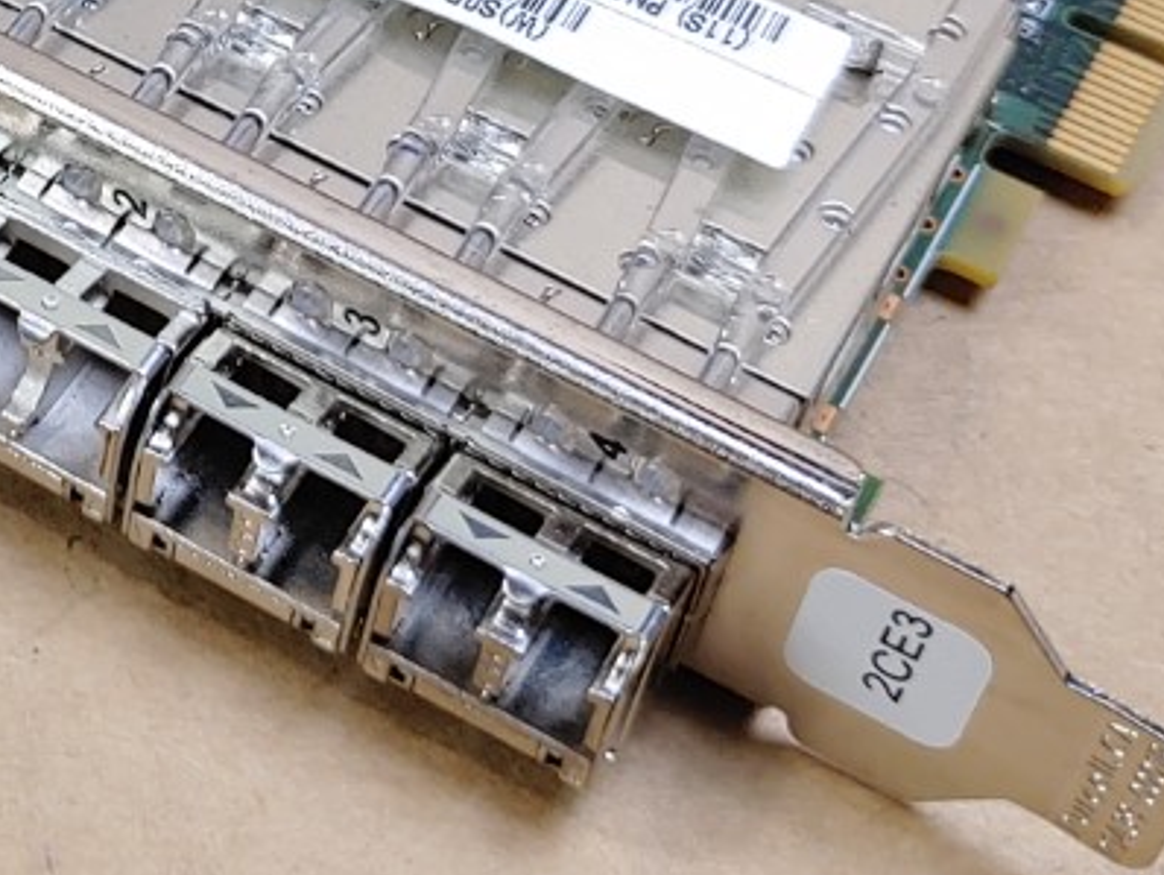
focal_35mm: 94
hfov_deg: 19.4
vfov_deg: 15.1
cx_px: -313
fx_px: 3163
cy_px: -214
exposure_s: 1/141
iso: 50
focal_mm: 4.36
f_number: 1.8
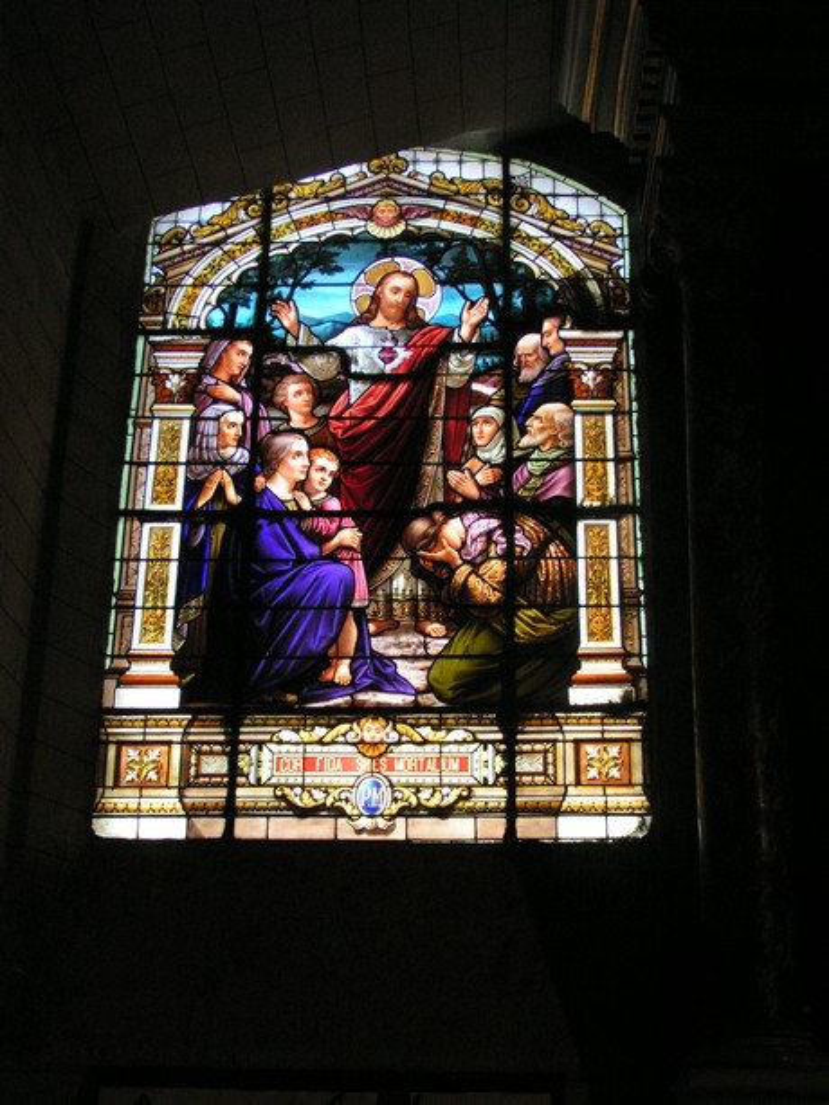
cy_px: 552
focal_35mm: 47
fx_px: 1500
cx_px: 414
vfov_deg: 40.4
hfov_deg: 30.9
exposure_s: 1/160
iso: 400
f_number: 4.5
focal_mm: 7.3
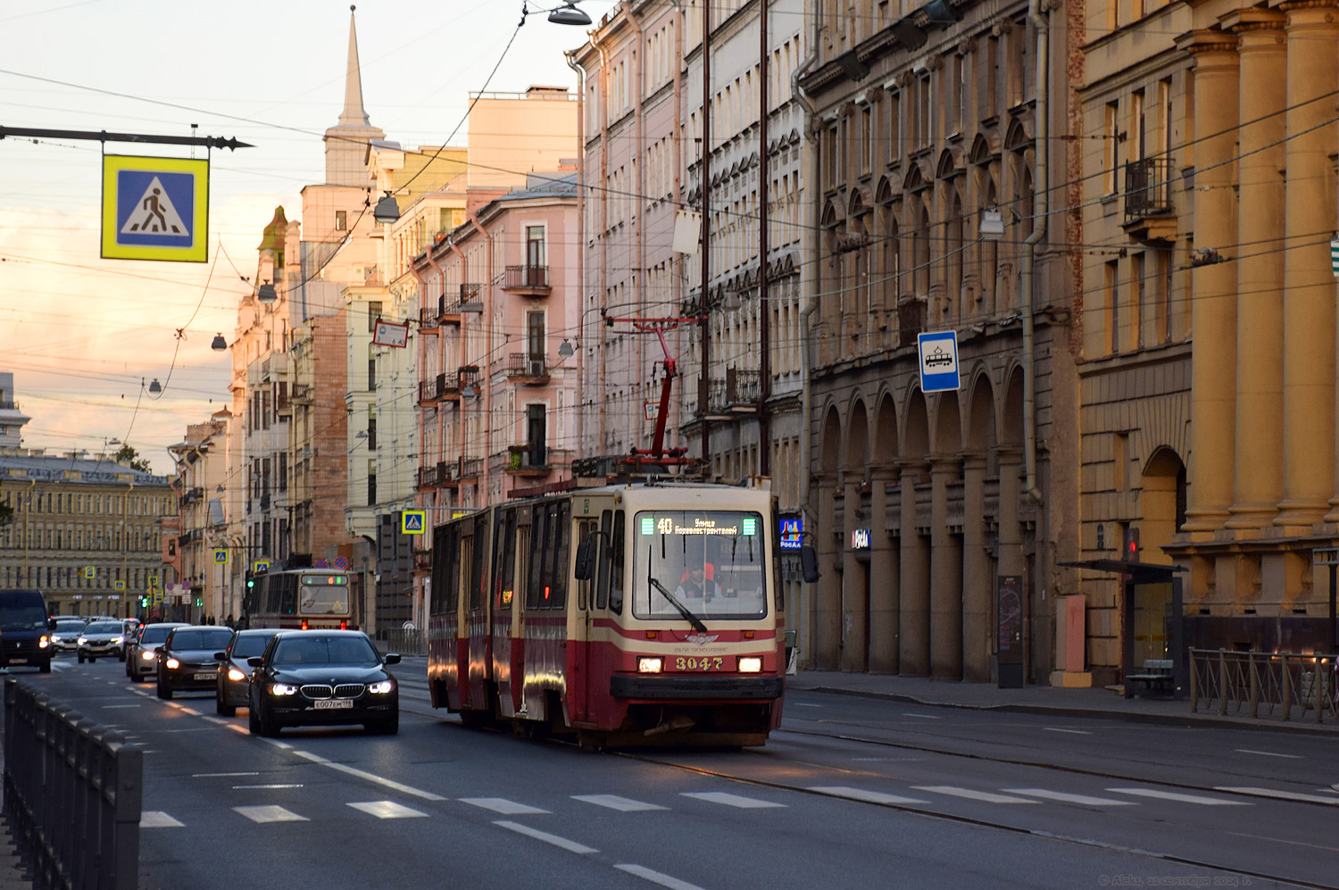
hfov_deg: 18.2
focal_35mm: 112
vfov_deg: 12.2
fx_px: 4180
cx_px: 670
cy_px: 445
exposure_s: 1/250
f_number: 5.6
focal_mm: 75
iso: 400
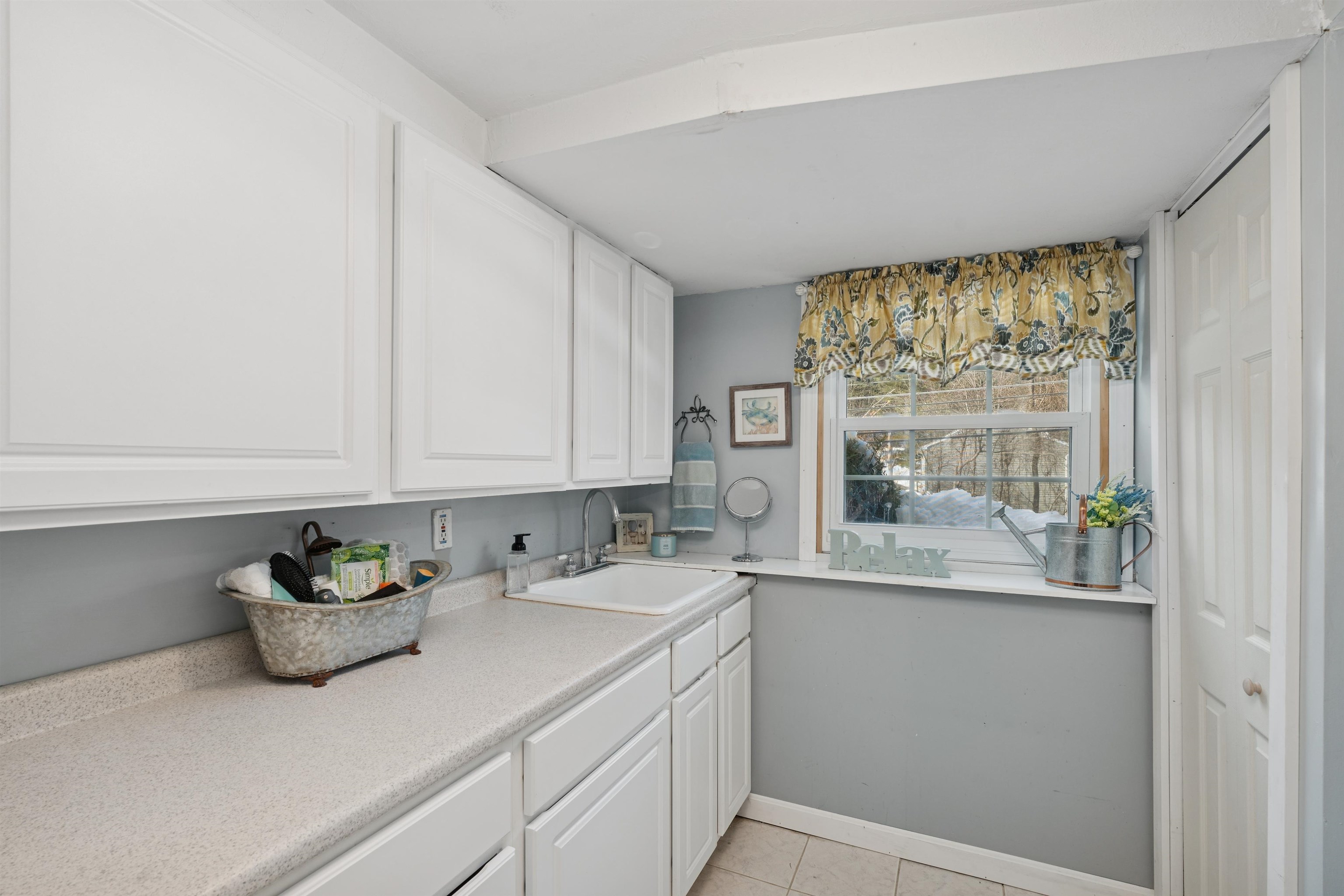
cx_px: 672
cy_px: 448
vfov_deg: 73.7
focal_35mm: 16
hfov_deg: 96.7
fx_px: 597
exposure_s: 1/15
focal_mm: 16
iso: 400
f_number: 9
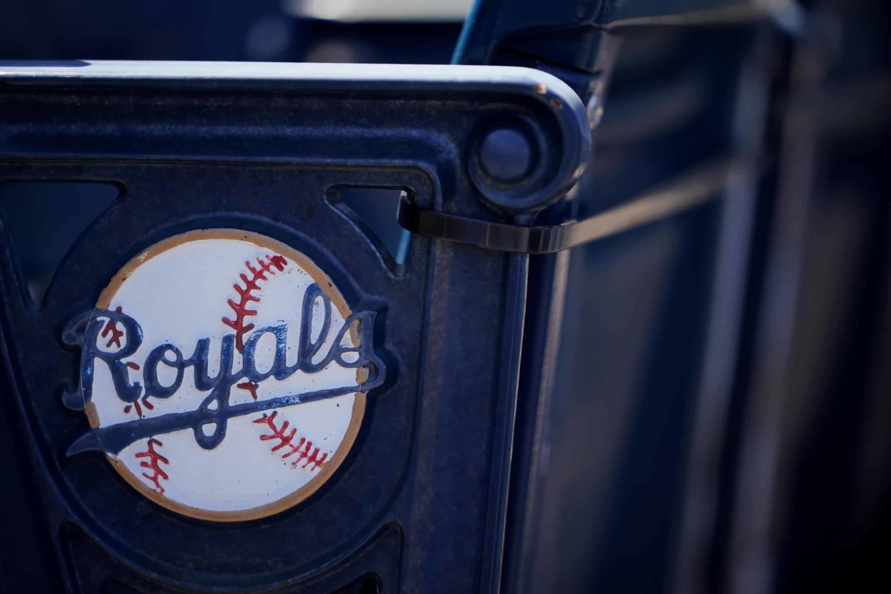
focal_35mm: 193
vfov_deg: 7.1
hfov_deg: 10.7
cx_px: 444
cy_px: 297
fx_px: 4777
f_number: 2.8
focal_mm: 192
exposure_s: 1/500
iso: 100
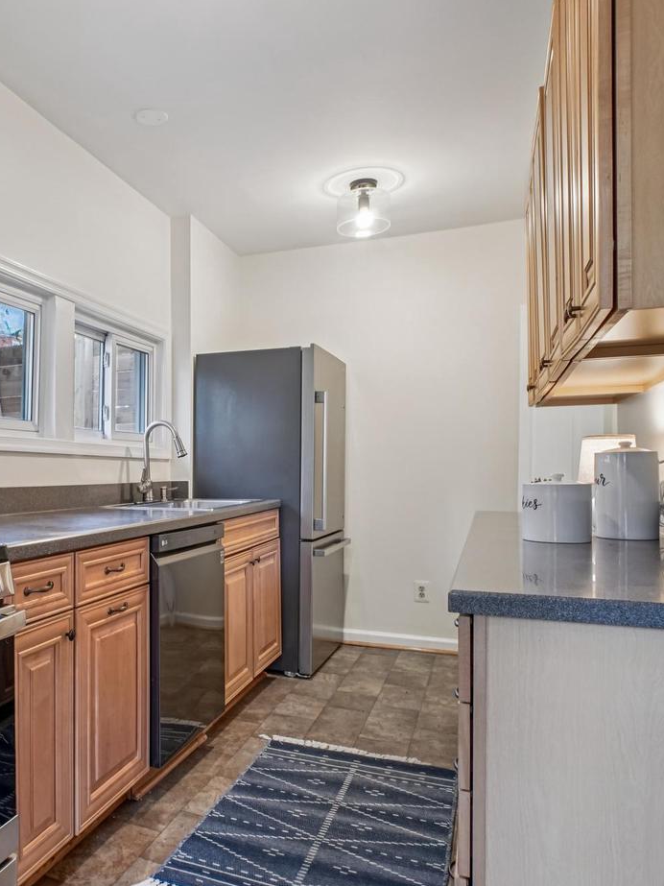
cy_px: 457
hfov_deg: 52.2
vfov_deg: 69.9
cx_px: 145
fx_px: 633
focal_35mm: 25
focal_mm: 11
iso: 500
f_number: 8
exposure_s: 1/10
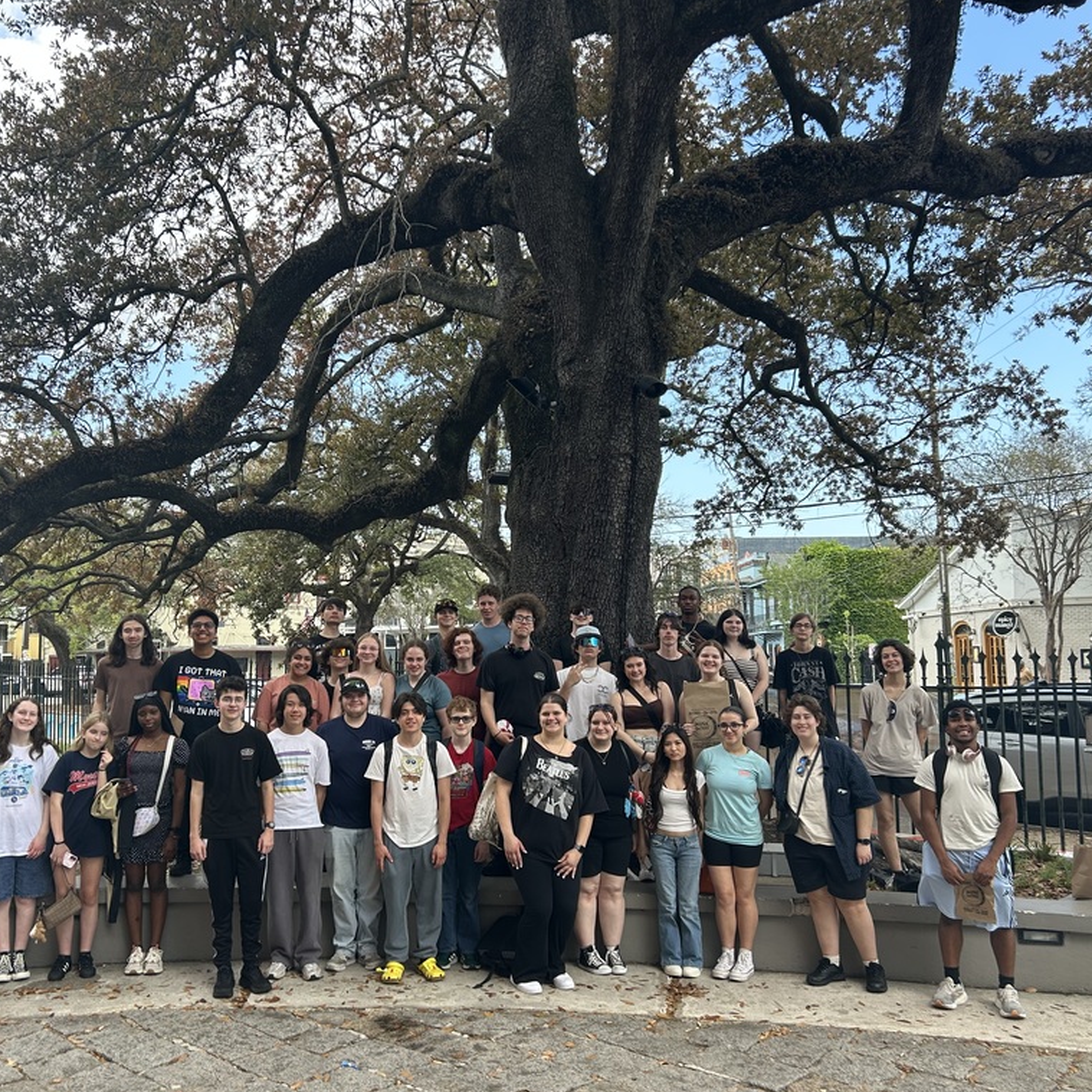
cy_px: 547
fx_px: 1106
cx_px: 482
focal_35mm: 31
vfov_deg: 52.5
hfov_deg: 52.4
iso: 50
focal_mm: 5.7
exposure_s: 1/484
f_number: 1.5
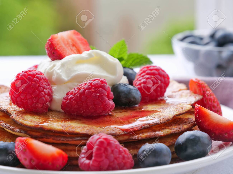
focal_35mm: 108
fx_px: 727
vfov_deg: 13.7
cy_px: 87
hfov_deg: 18.2
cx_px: 116
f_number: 6.3
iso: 200
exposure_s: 1/80
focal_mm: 54
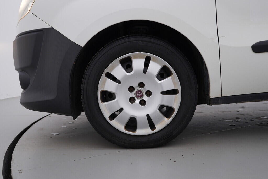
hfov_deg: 53.1
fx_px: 268
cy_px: 90
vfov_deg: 36.9
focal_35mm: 36
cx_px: 134
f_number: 4.5
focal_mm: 24
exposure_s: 1/100
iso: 125
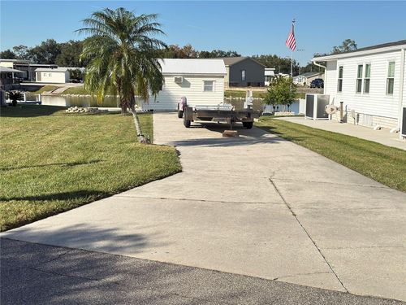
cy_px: 152
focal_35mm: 47
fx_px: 551
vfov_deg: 30.9
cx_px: 203
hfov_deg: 40.4
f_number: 1.78
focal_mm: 6.76
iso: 100
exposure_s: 1/4739
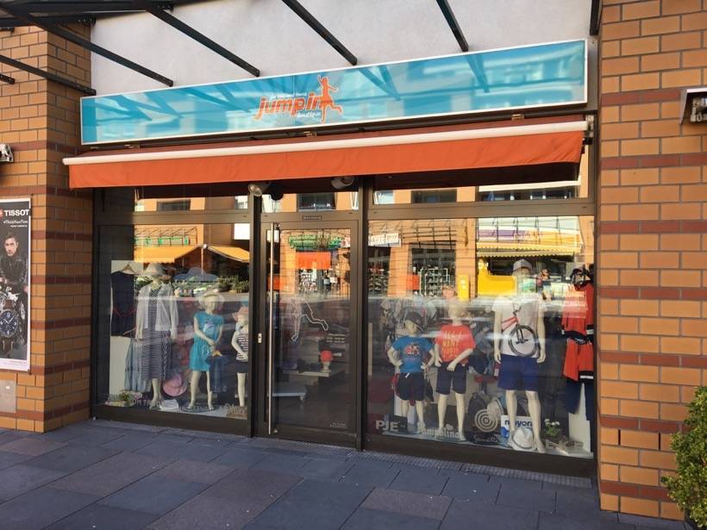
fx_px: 592
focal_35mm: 29
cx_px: 354
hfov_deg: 61.7
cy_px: 265
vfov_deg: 48.2
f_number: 2.2
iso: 25
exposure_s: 1/232
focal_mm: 4.15
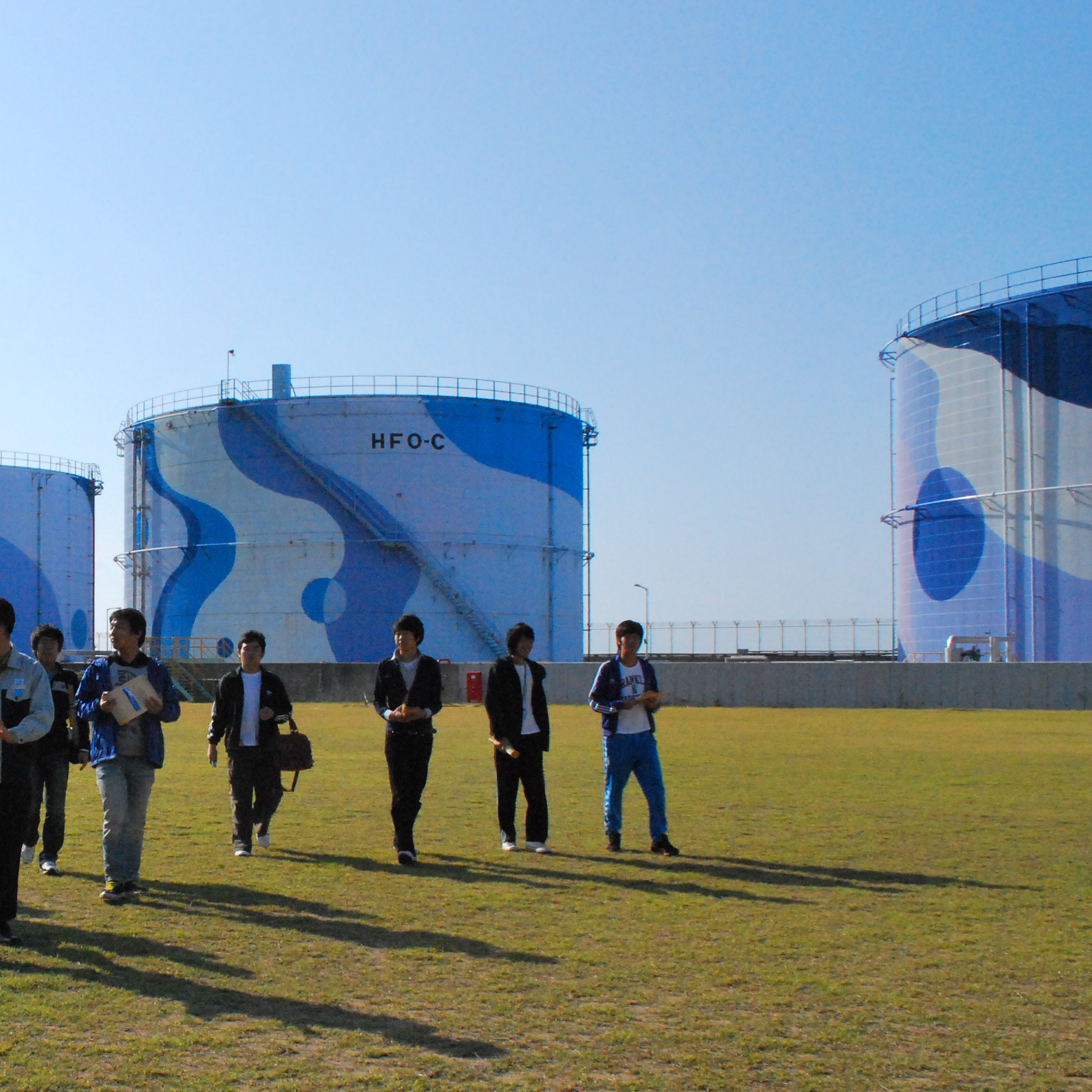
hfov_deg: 35.3
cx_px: 100
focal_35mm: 45
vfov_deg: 37.4
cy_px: 642
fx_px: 1606
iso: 1600
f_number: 16
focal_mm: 18
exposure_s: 1/1600
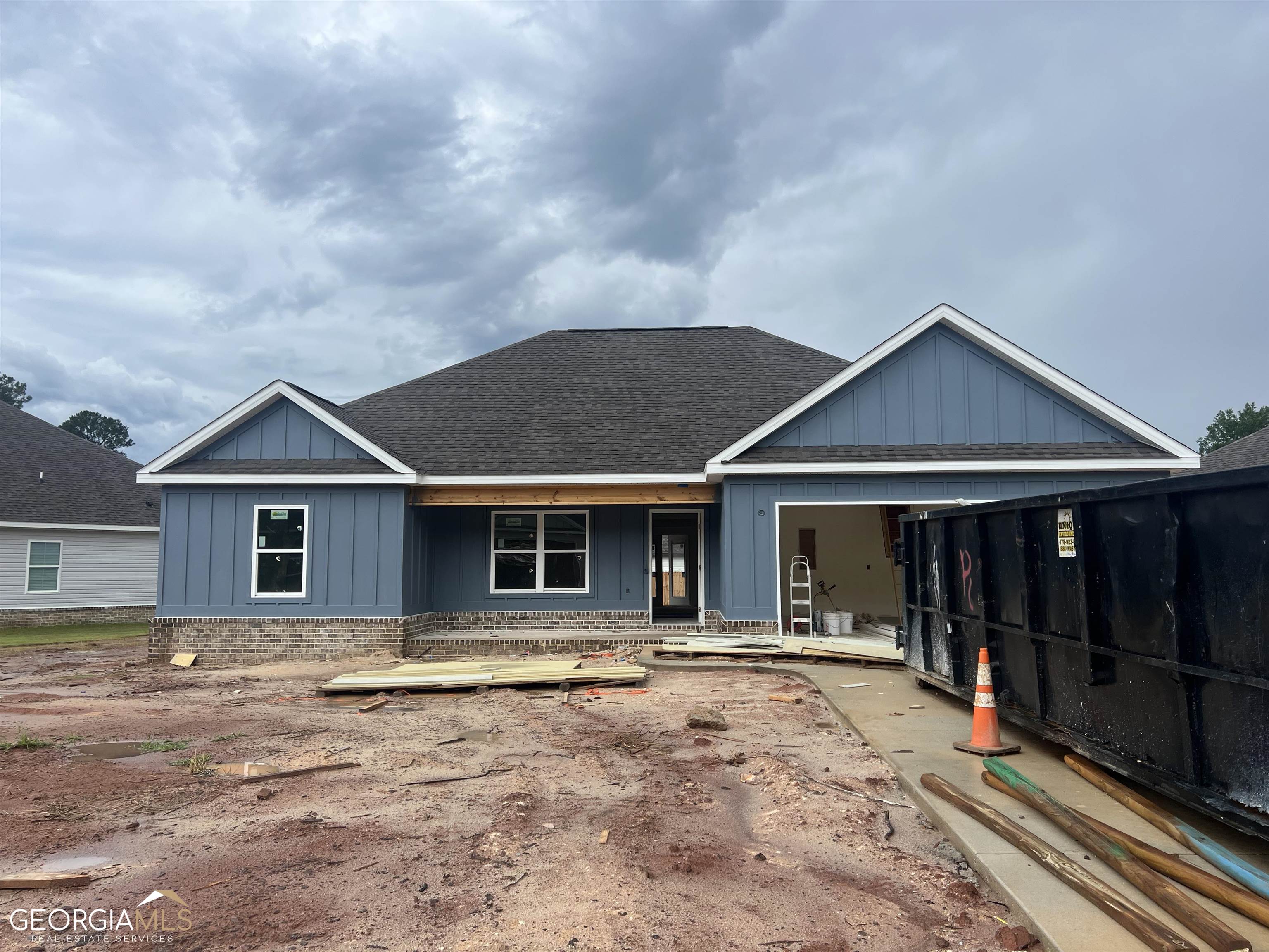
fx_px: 953
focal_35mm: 26
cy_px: 476
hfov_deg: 67.3
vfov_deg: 53.1
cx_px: 634
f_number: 1.5
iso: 50
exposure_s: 1/2353
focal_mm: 5.7
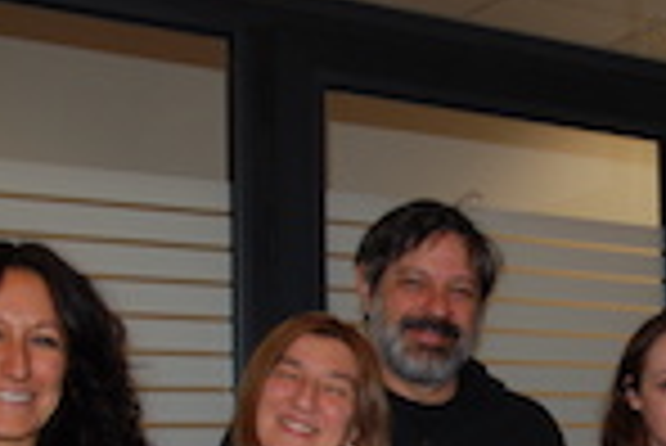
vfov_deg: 18.1
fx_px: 1352
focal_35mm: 73
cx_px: 680
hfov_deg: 26.1
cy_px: 475
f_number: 3.8
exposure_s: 1/60
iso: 200
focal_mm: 18
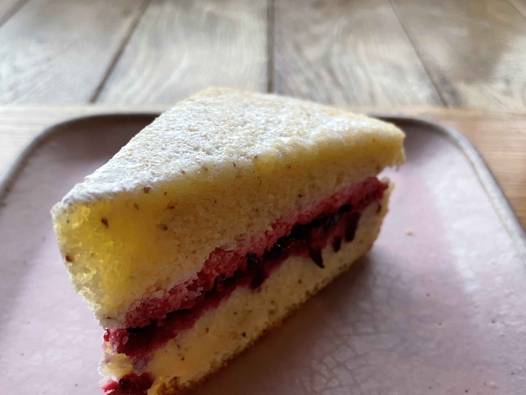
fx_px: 486
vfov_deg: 44.0
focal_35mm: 32
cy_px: 226
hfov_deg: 56.8
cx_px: 257
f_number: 1.6
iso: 125
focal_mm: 4.2
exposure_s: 1/95
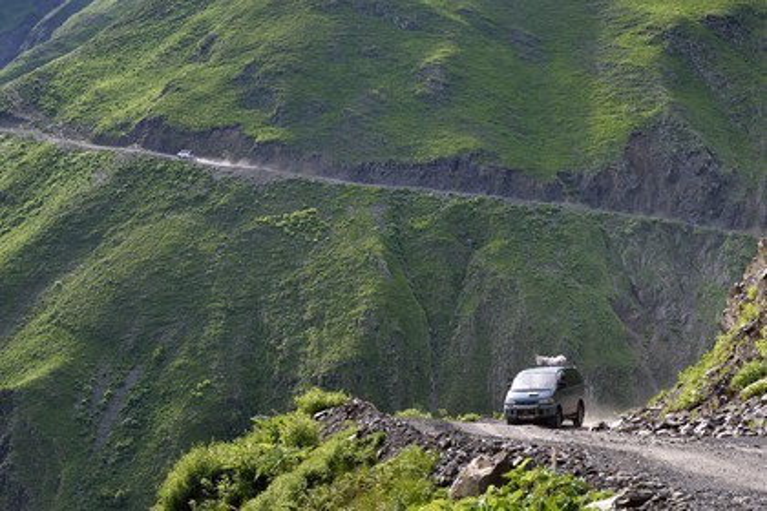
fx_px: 1491
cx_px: 384
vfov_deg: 19.5
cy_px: 256
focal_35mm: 70
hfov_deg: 28.8
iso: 800
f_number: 8
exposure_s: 1/1000
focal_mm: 70
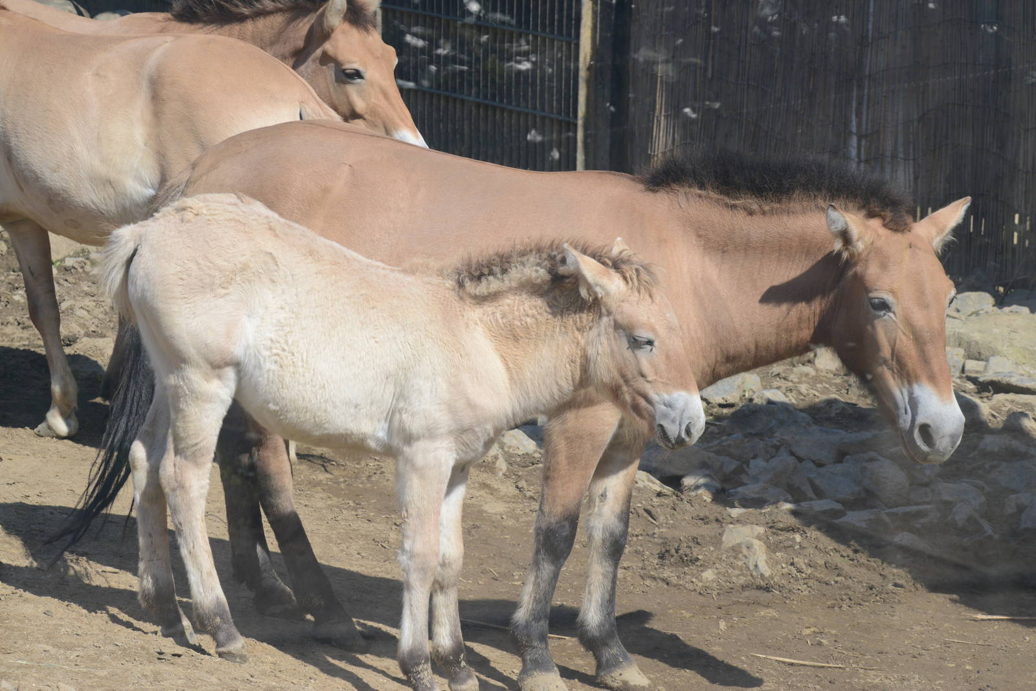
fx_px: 4318
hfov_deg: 13.7
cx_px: 518
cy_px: 346
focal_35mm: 150
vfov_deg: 9.2
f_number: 14
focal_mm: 150
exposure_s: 1/800
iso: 1000
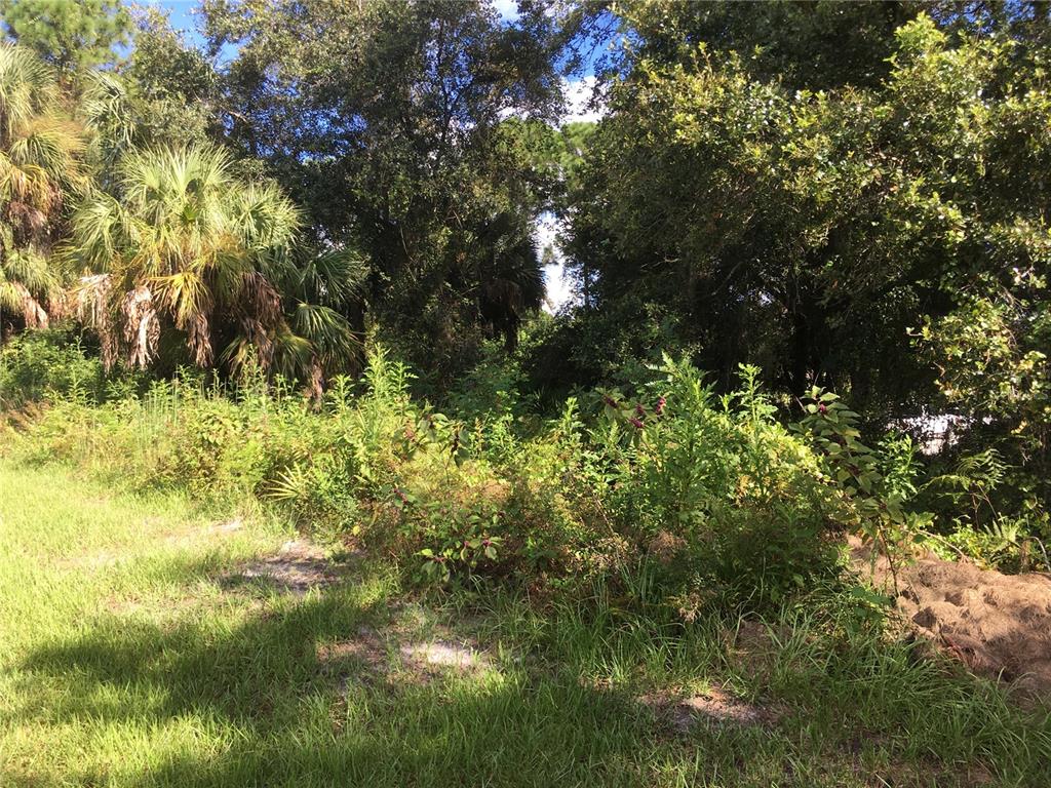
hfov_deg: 61.7
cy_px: 394
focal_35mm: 29
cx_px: 526
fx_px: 880
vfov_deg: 48.2
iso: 25
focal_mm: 4.15
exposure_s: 1/413
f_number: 2.2
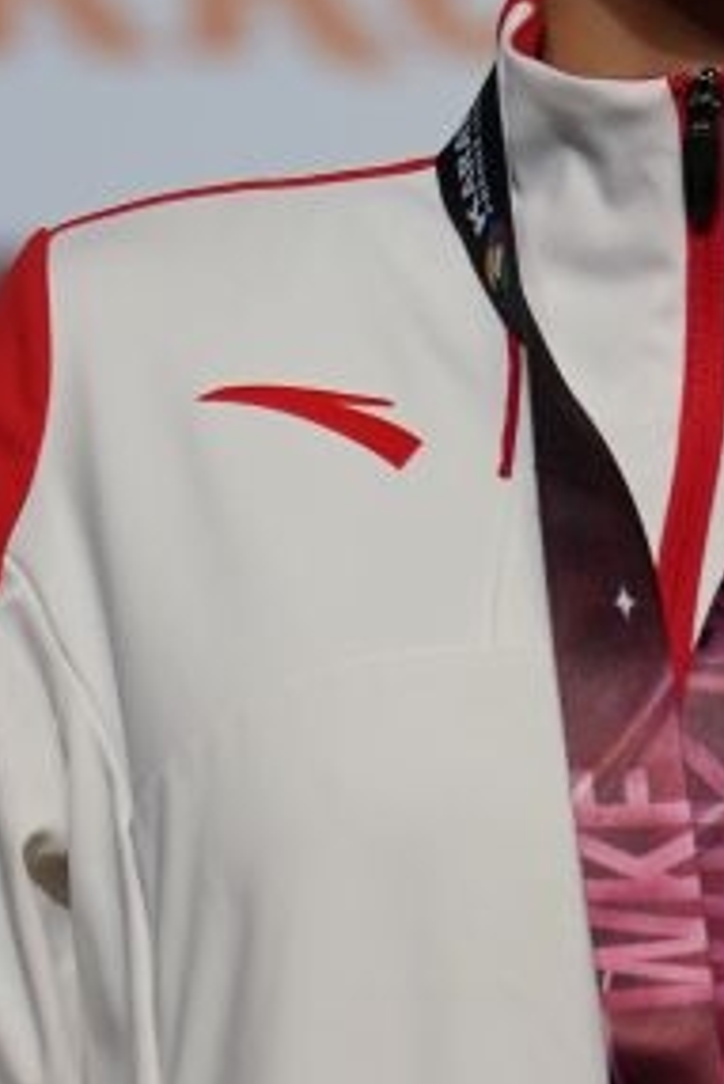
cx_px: 769
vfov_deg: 2.5
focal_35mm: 839
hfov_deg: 1.6
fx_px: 25277
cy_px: 849
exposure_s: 1/250
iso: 500
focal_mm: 200
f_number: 2.8
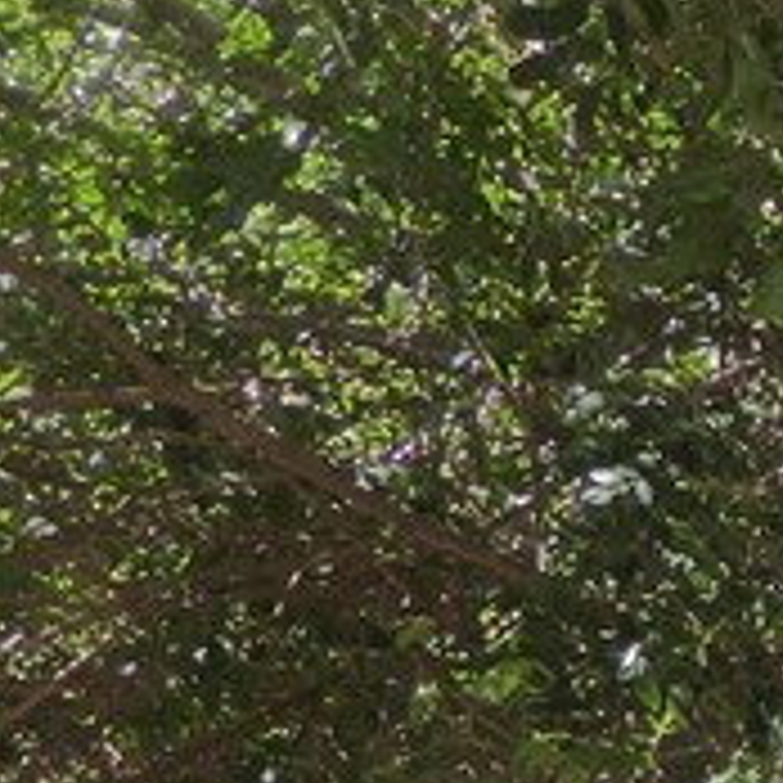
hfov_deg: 10.3
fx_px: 3327
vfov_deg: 12.0
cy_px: 1570
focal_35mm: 130
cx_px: 2228
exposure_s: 1/250
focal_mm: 4.3
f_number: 3.3
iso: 160
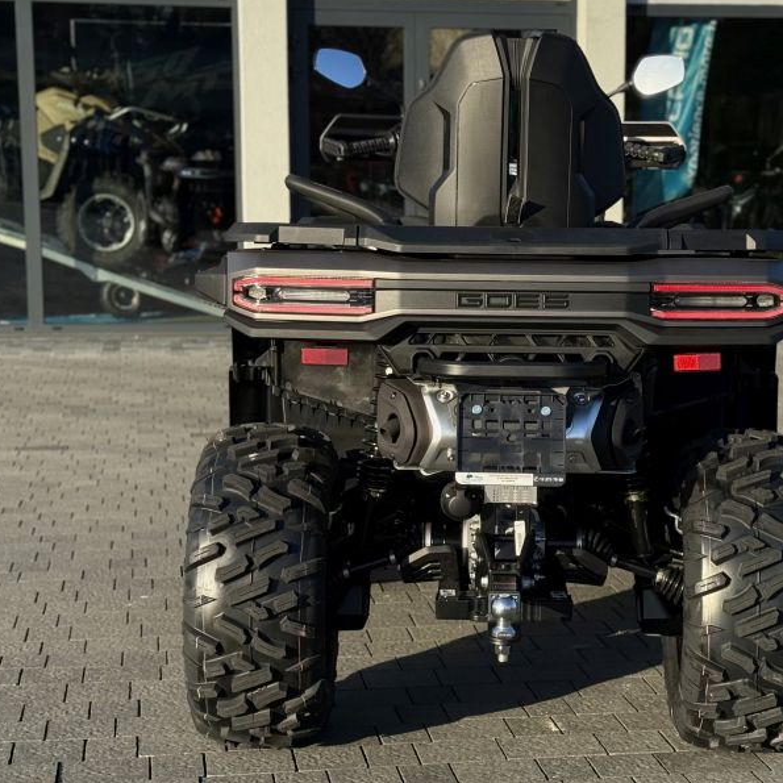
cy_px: 391
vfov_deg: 30.0
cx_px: 490
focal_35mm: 57
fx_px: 1459
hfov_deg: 29.9
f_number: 1.78
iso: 100
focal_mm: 6.76
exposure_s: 1/2865
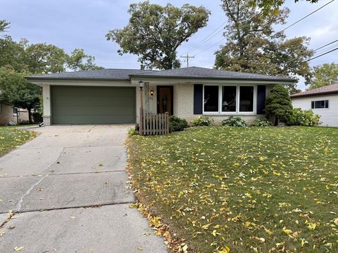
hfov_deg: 71.6
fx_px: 234
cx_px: 169
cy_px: 126
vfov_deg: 56.8
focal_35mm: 24
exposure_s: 1/735
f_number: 1.78
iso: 100
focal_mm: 6.76
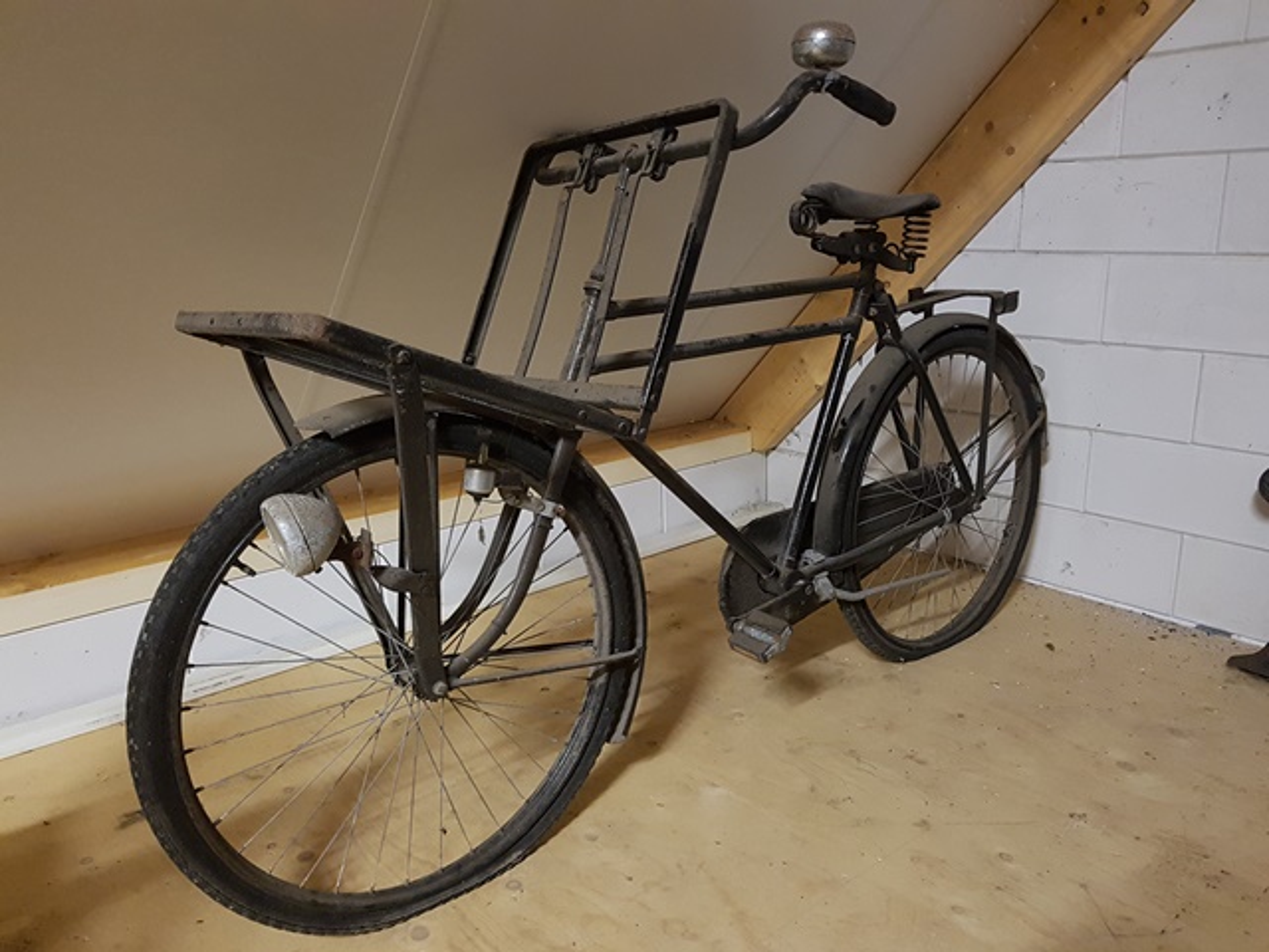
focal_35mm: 26
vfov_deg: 53.1
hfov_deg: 67.3
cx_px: 634
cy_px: 476
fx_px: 953
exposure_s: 1/10
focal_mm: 4.2
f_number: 1.7
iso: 400
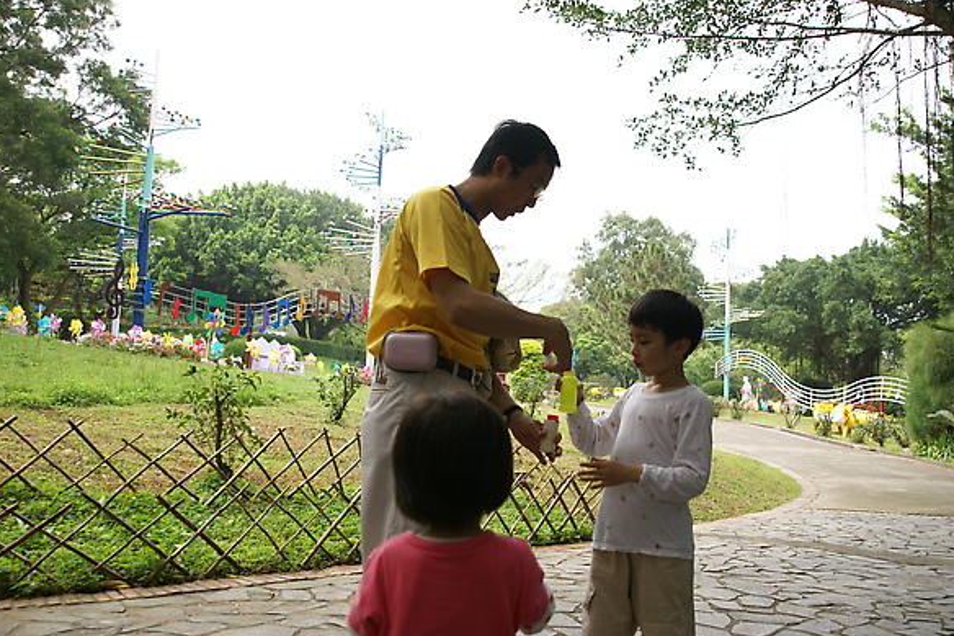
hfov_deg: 51.9
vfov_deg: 35.9
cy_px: 311
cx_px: 482
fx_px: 980
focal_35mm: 37
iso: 100
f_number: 4
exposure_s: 1/320
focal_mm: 24
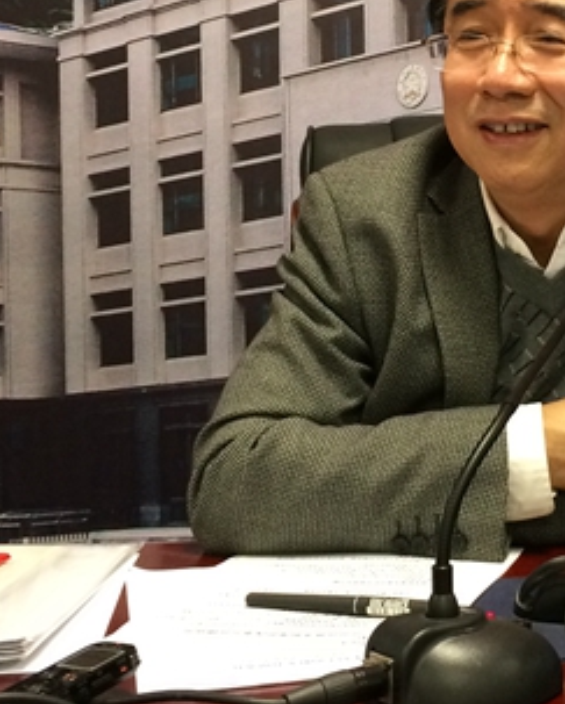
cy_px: 223
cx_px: 537
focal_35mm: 56
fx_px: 1169
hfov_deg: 26.0
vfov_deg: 33.2
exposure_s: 1/33
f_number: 2.2
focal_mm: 4.15
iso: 200
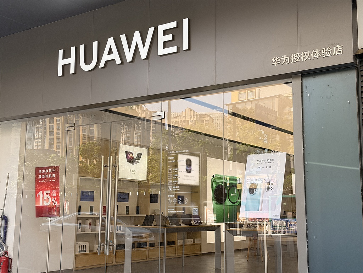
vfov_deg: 30.3
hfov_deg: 39.7
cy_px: 136
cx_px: 182
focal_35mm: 48
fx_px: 503
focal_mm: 6.76
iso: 80
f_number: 1.78
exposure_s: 1/885
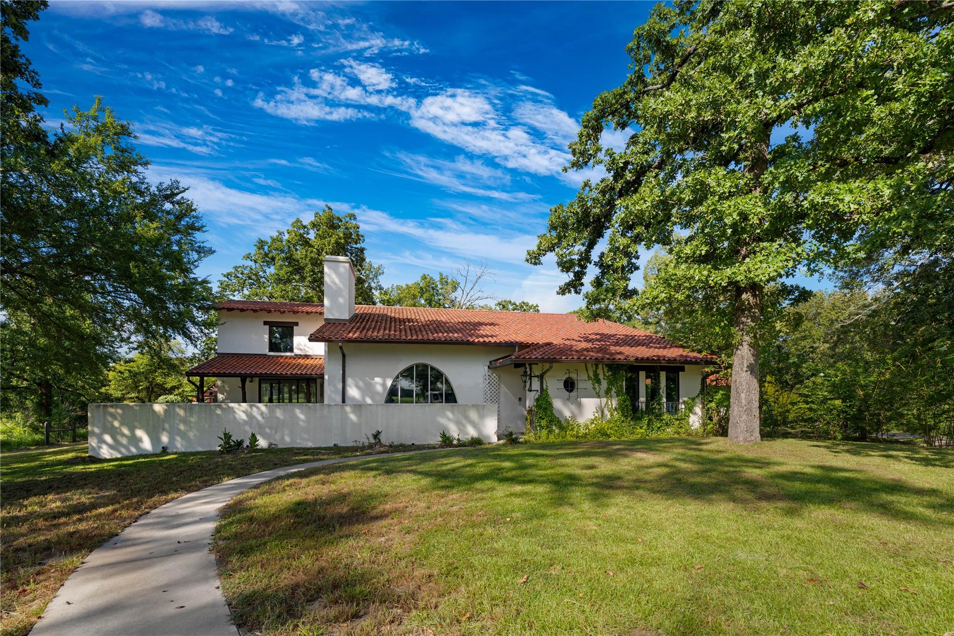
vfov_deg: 81.2
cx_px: 477
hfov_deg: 104.3
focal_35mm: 14
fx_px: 371
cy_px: 318
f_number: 7.1
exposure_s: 1/100
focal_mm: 14
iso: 100
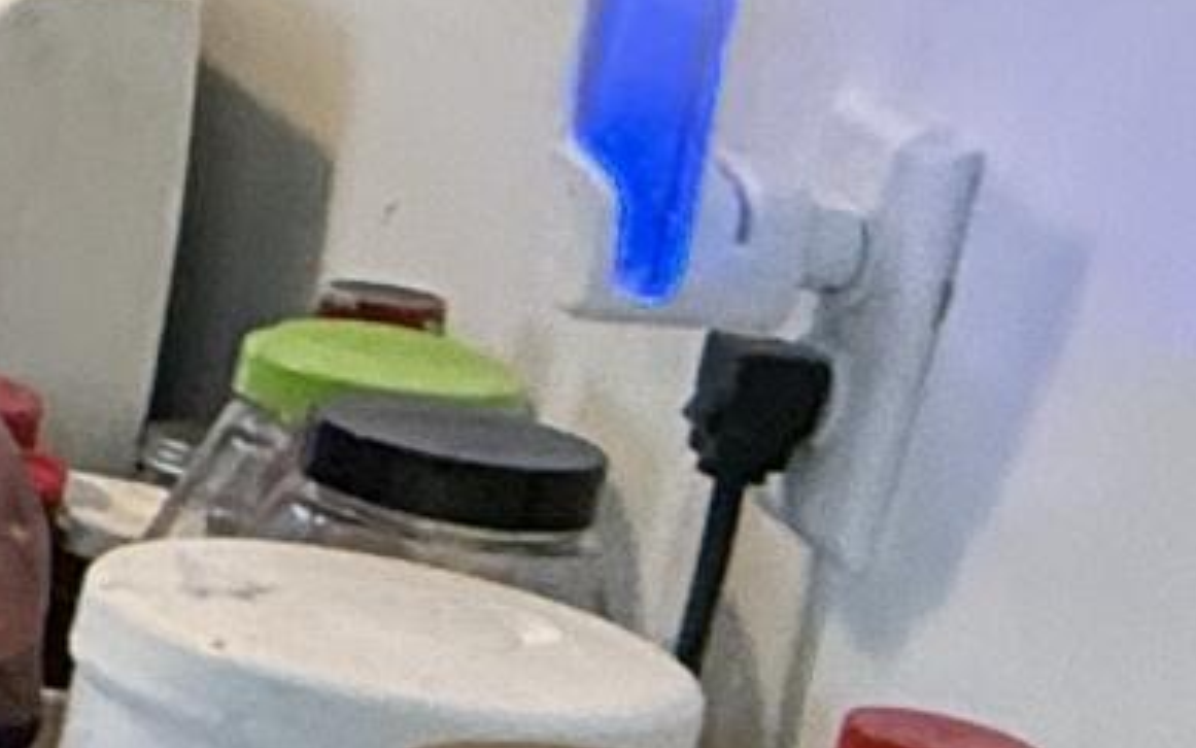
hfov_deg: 9.4
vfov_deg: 11.3
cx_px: -3069
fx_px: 3749
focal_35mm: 115
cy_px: -22
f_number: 2.2
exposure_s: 1/60
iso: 250
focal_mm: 2.22
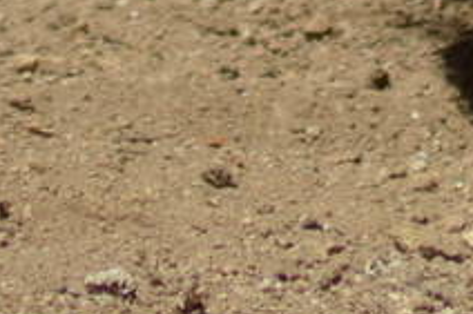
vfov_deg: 0.4
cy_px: -434
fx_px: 44544
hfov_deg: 0.6
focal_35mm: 3393
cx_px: 977
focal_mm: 300
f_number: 5.6
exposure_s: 1/2000
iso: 400
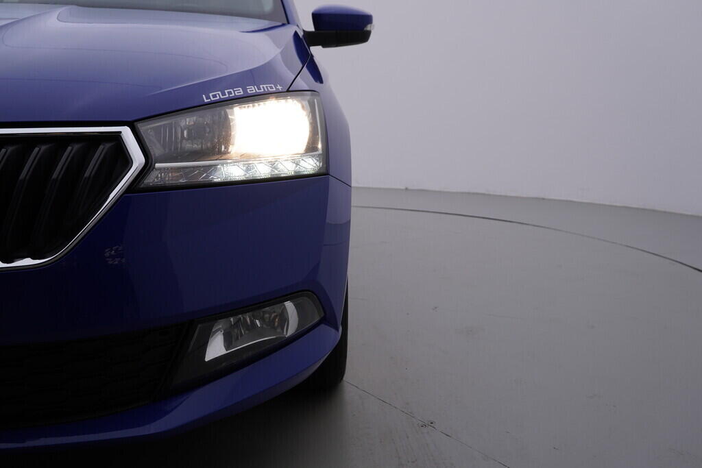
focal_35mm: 36
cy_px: 234
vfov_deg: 36.9
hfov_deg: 53.1
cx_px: 351
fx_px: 702
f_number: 5
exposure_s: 1/125
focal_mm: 24
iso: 125
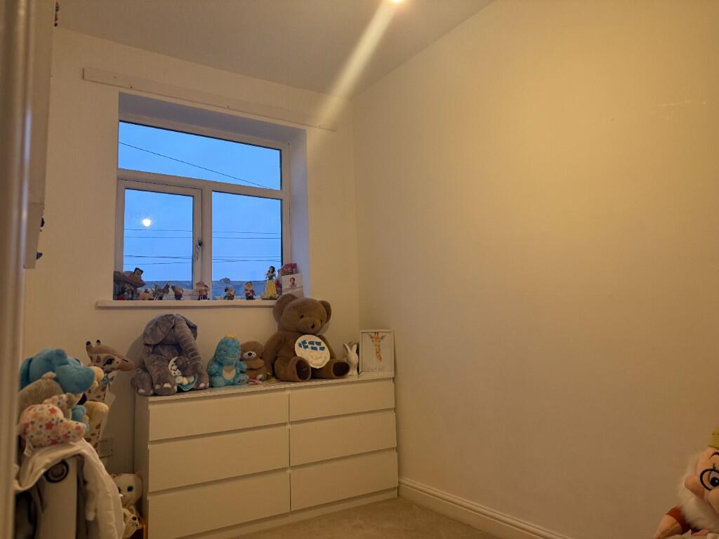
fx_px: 498
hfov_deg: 71.6
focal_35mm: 24
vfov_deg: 56.8
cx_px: 360
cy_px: 270
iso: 200
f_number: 1.78
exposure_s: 1/100
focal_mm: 6.76
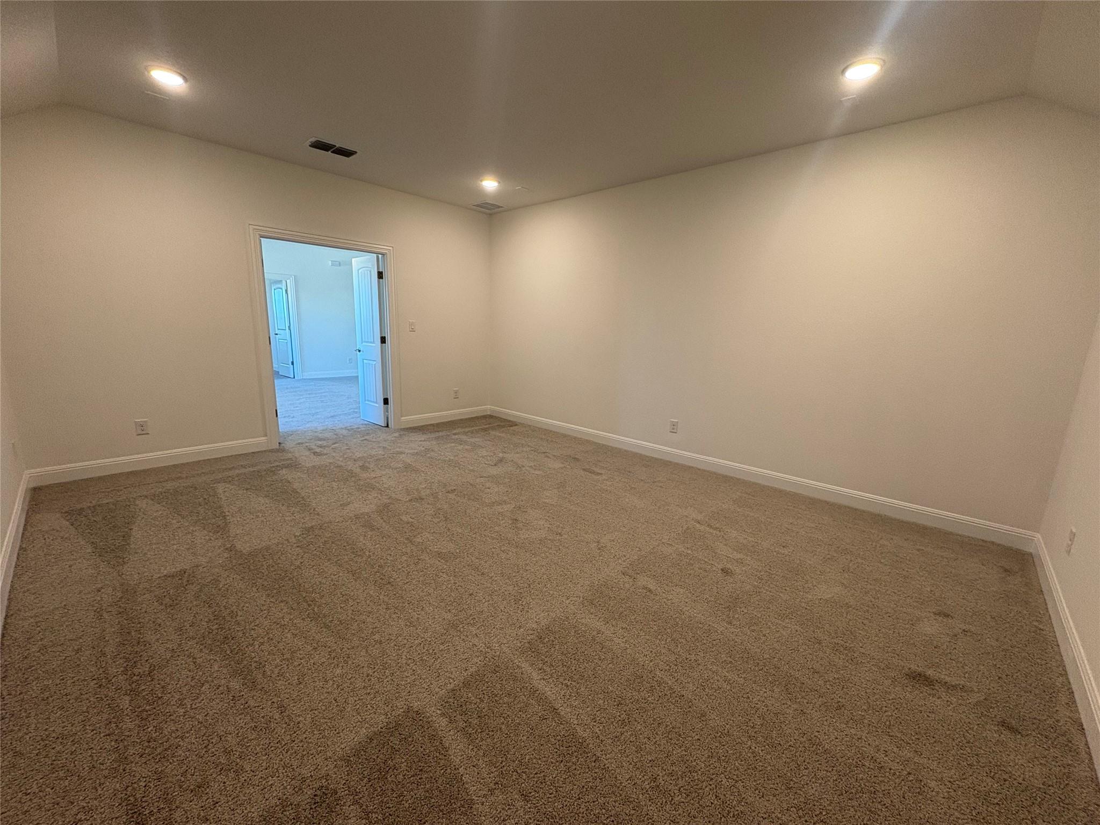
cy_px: 412
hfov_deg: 102.1
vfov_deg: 85.7
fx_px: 445
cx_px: 550
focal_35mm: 14
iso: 125
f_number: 2.2
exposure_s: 1/60
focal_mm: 2.22
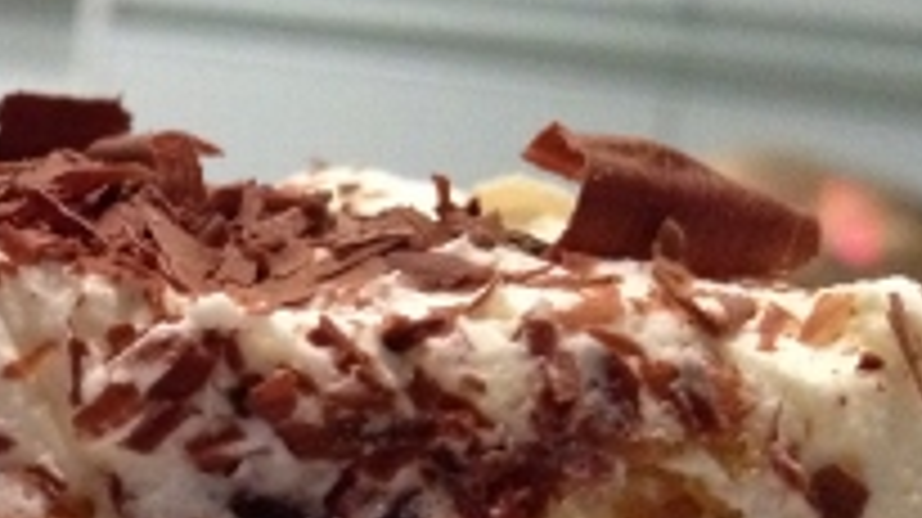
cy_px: 928
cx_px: -319
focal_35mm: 119
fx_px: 2907
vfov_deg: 9.7
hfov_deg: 16.9
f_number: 2.4
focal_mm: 4.28
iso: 400
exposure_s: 1/20
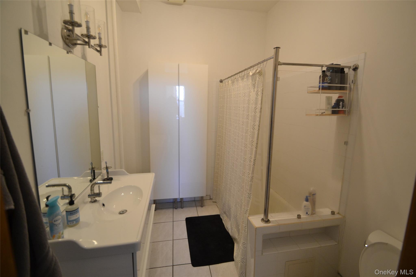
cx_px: 208
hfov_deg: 100.4
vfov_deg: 77.3
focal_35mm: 15
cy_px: 138
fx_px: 173
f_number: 3.5
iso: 640
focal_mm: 10
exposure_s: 1/60
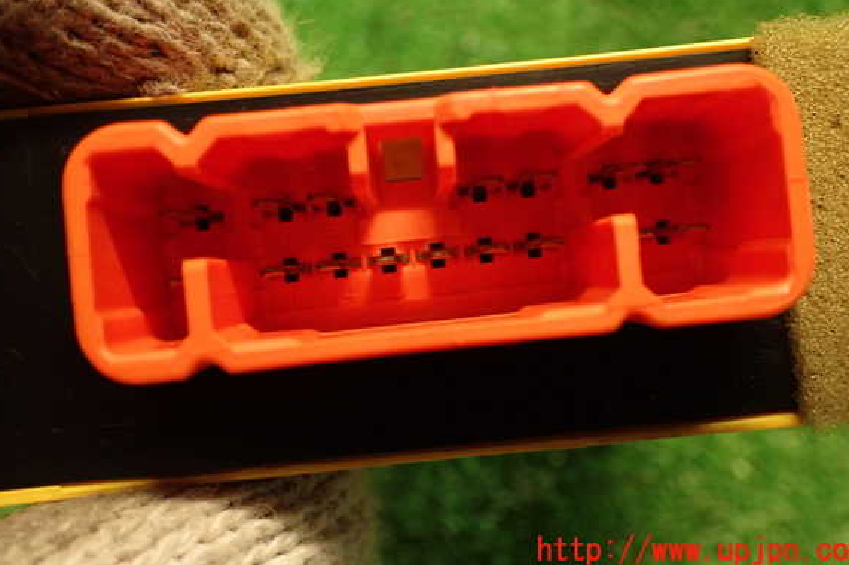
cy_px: 235
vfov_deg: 37.7
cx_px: 427
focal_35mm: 35
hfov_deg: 54.5
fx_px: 825
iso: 400
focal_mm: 5.79
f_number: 2.4
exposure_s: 1/30
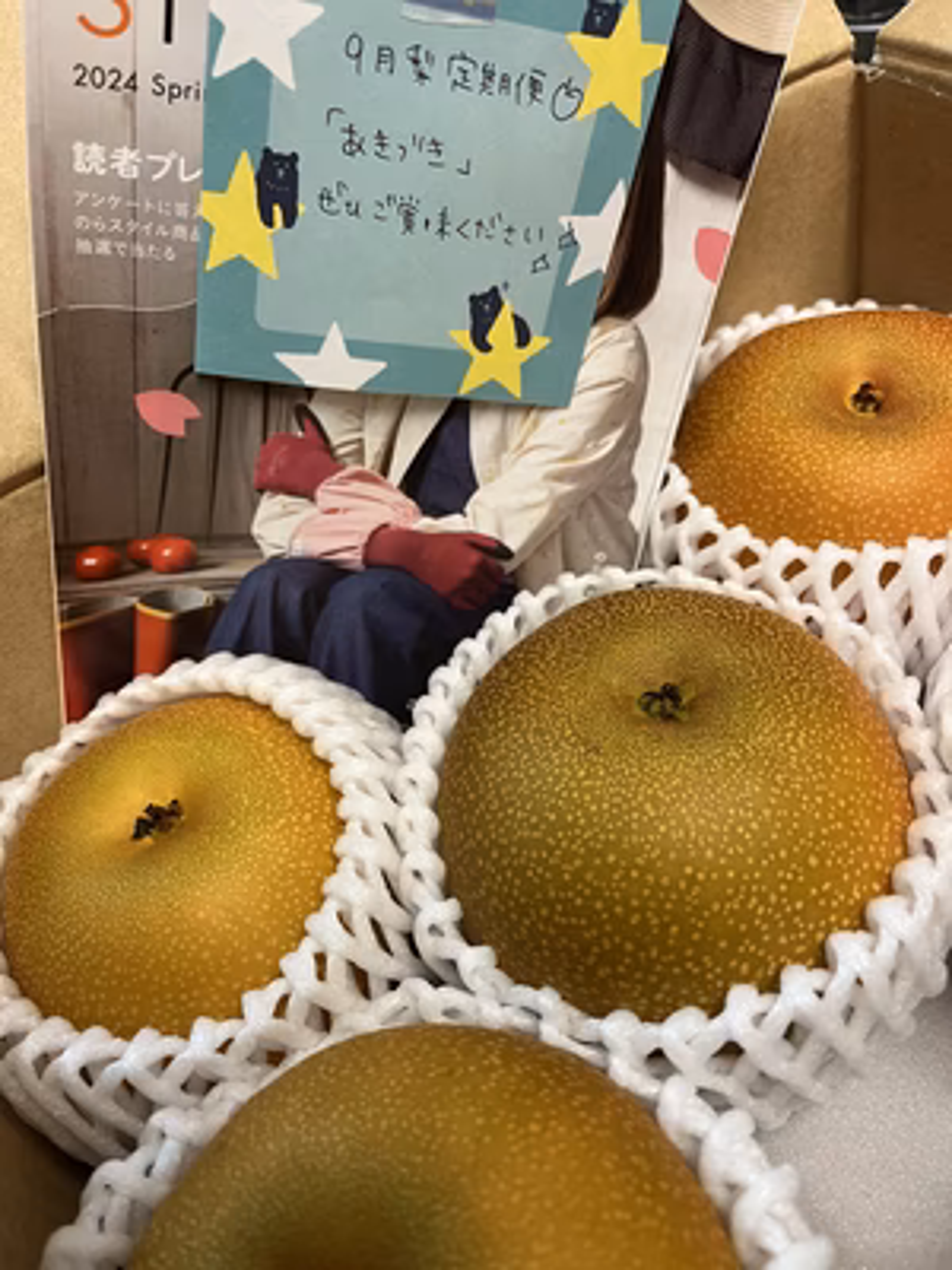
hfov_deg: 53.1
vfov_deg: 67.3
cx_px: 476
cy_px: 635
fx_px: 953
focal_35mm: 26
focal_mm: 5.1
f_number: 1.6
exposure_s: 1/60
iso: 125
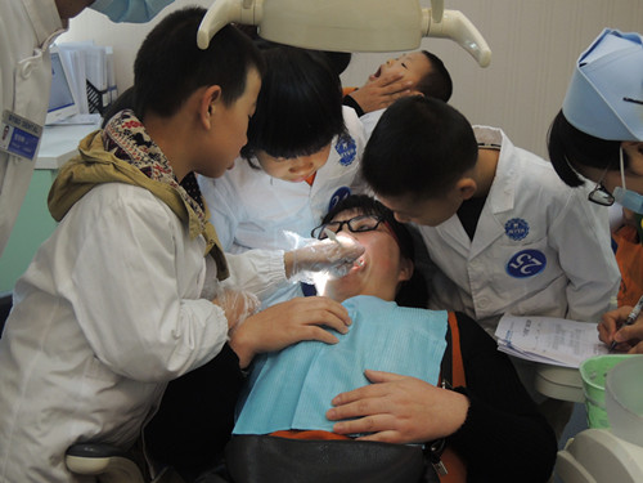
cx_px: 322
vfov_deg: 32.2
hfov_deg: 42.1
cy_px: 242
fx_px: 836
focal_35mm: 45
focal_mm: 8.1
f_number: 3.5
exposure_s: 1/40
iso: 400
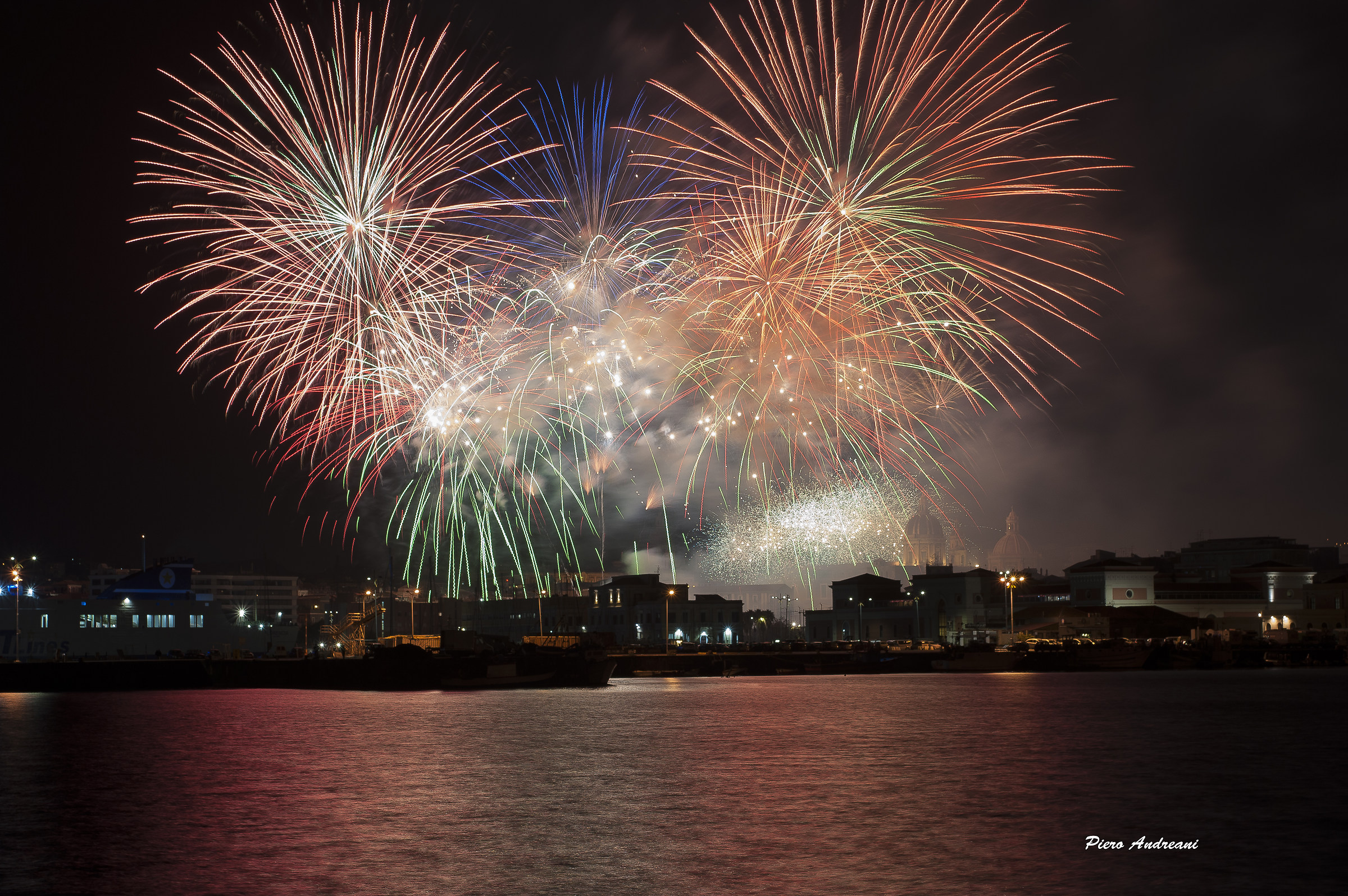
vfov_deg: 19.4
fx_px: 2619
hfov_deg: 28.9
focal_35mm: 70
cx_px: 674
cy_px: 448
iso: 125
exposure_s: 3
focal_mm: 70
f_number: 13
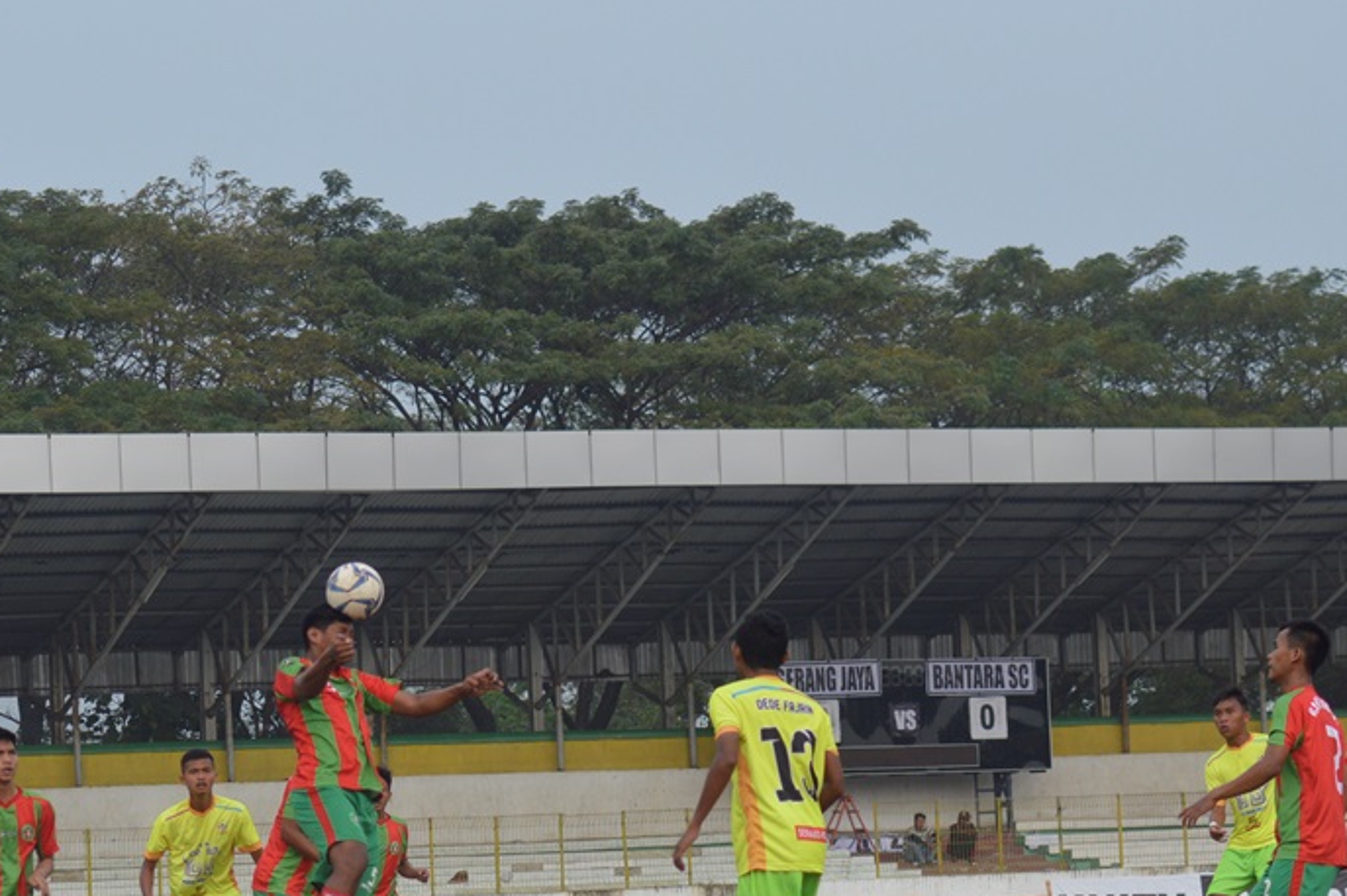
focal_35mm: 164
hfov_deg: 12.5
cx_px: 512
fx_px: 6122
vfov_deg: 8.4
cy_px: 550
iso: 400
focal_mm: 75
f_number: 5
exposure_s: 1/1250
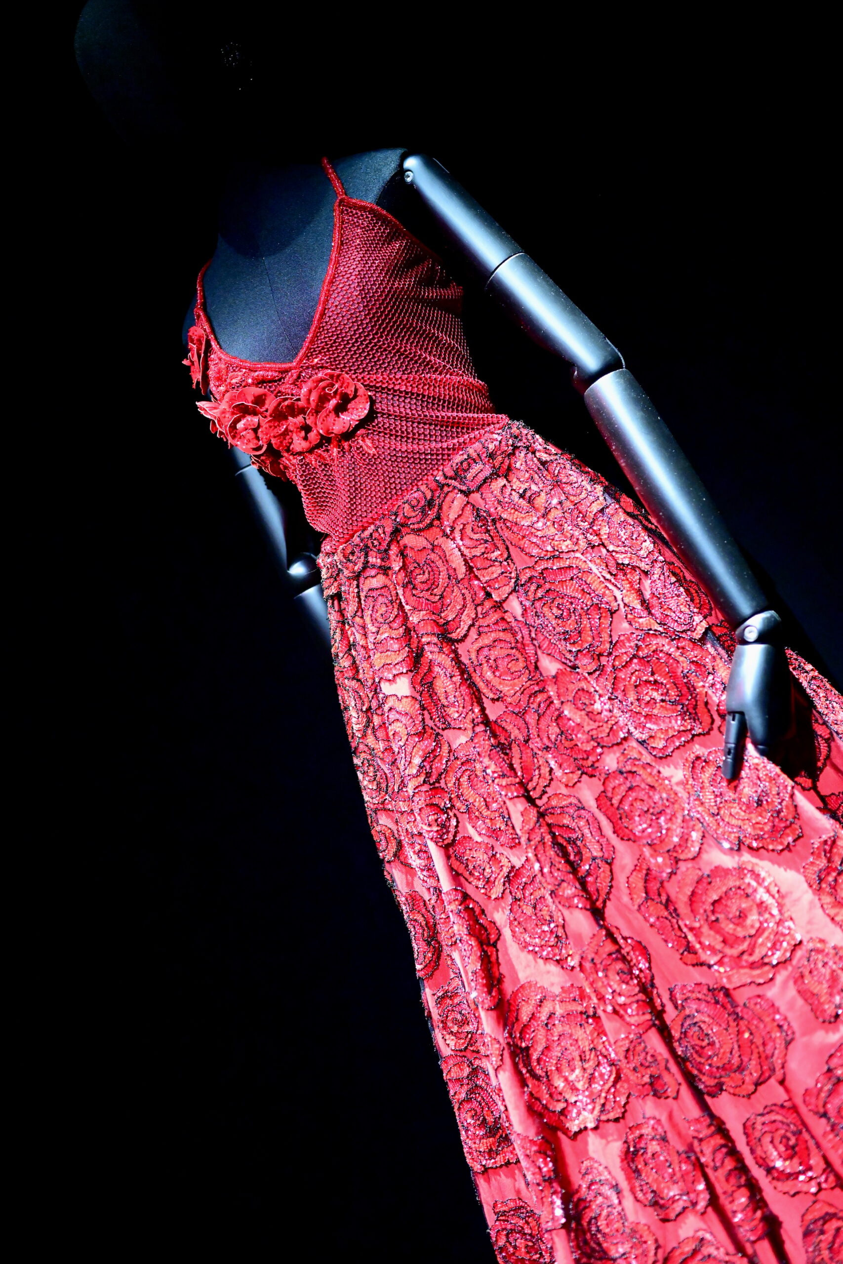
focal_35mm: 35
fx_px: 1229
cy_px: 632
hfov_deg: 37.9
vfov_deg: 54.4
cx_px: 422
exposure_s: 1/100
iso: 7200
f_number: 2.2
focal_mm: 35
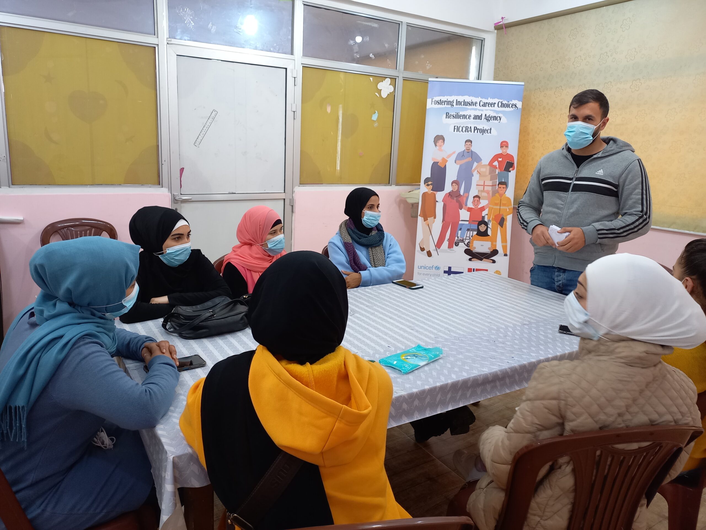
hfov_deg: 69.4
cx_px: 353
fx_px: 510
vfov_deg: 54.9
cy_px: 265
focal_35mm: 25
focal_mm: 4.65
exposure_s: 1/50
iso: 320
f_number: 1.8
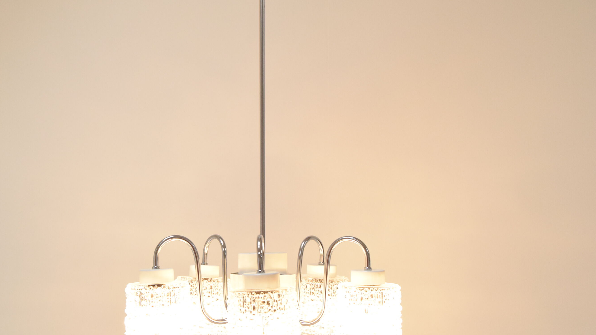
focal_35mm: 53
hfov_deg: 39.1
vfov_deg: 22.6
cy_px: 191
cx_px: 265
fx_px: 838
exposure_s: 1/200
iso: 1600
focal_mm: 30
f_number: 7.1
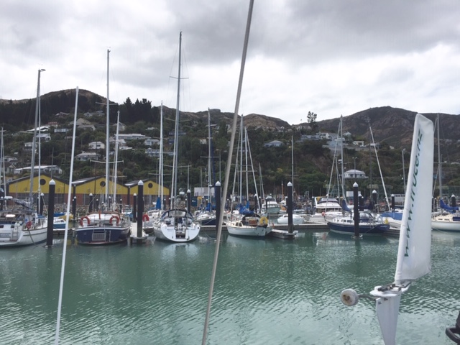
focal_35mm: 29
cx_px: 230
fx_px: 385
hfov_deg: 61.7
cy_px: 172
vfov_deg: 48.2
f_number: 2.2
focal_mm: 4.15
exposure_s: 1/3300
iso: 32
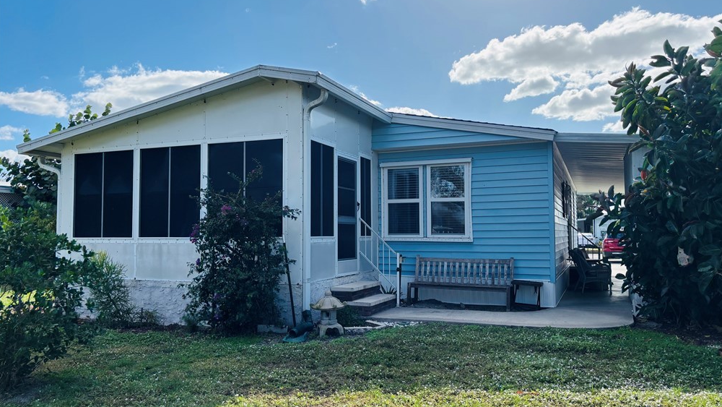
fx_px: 555
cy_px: 198
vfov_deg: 40.2
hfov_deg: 66.1
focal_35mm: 29
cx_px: 367
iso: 50
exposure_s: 1/3937
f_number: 1.6
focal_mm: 5.96
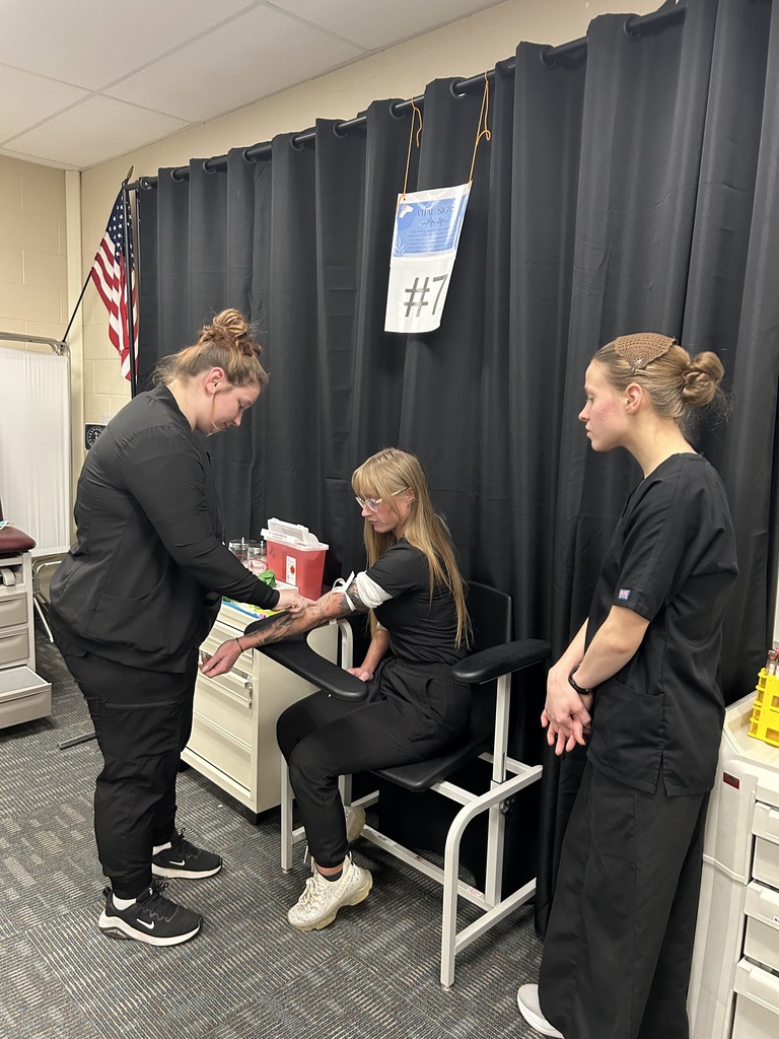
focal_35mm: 26
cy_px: 520
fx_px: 780
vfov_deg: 67.3
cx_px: 390
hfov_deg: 53.1
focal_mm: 5.7
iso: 320
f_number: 1.5
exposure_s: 1/60
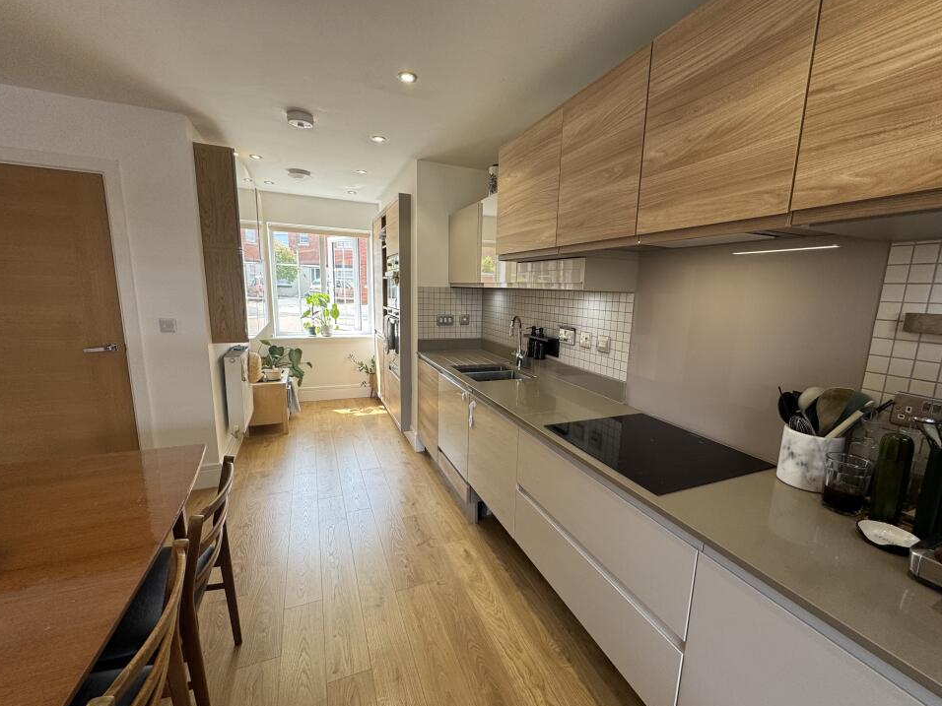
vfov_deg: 81.7
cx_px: 493
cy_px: 366
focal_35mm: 15
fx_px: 408
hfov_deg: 98.1
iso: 50
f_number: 2.2
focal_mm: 2.22
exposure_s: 1/99
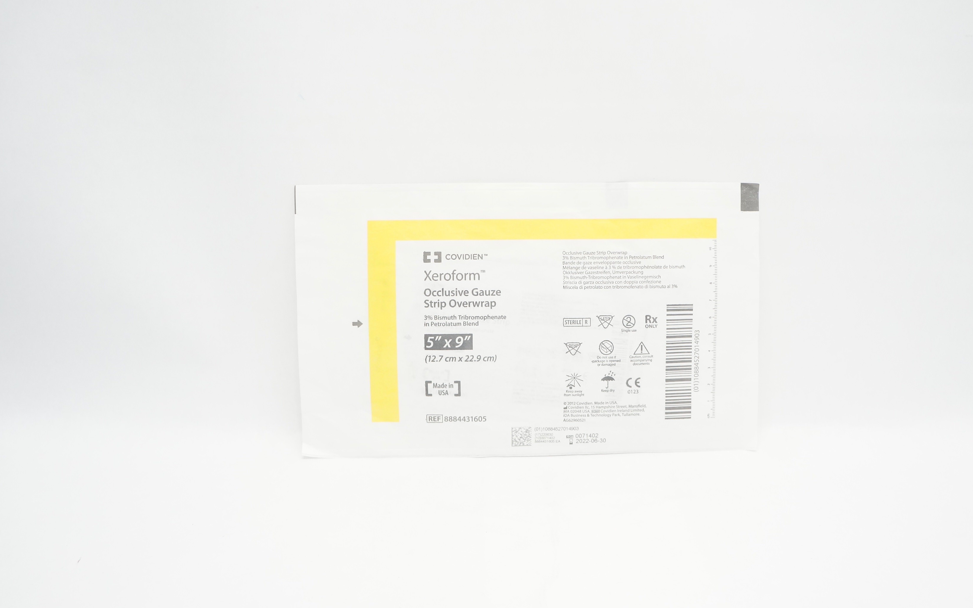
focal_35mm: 30
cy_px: 293
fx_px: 796
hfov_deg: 62.8
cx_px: 521
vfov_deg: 41.8
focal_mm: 18
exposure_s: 1/80
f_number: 5
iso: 800
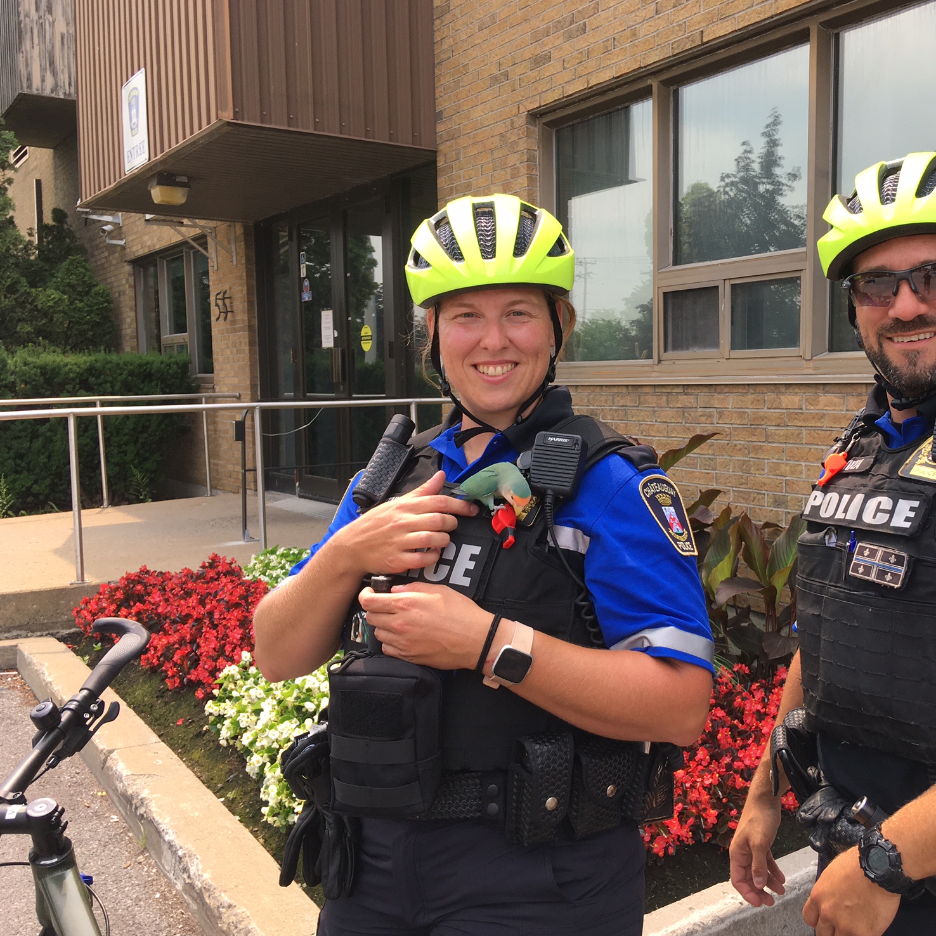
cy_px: 470
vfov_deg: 47.2
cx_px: 611
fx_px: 1071
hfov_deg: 46.6
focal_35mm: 35
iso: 25
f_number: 2.2
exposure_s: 1/434
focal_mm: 4.15
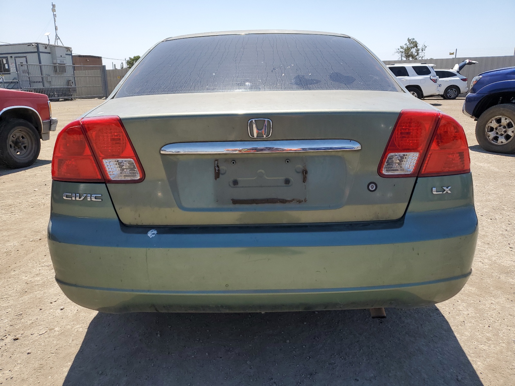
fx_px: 387
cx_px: 258
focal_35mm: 26
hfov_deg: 67.3
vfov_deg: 53.1
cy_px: 193
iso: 50
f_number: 1.5
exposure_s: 1/2500
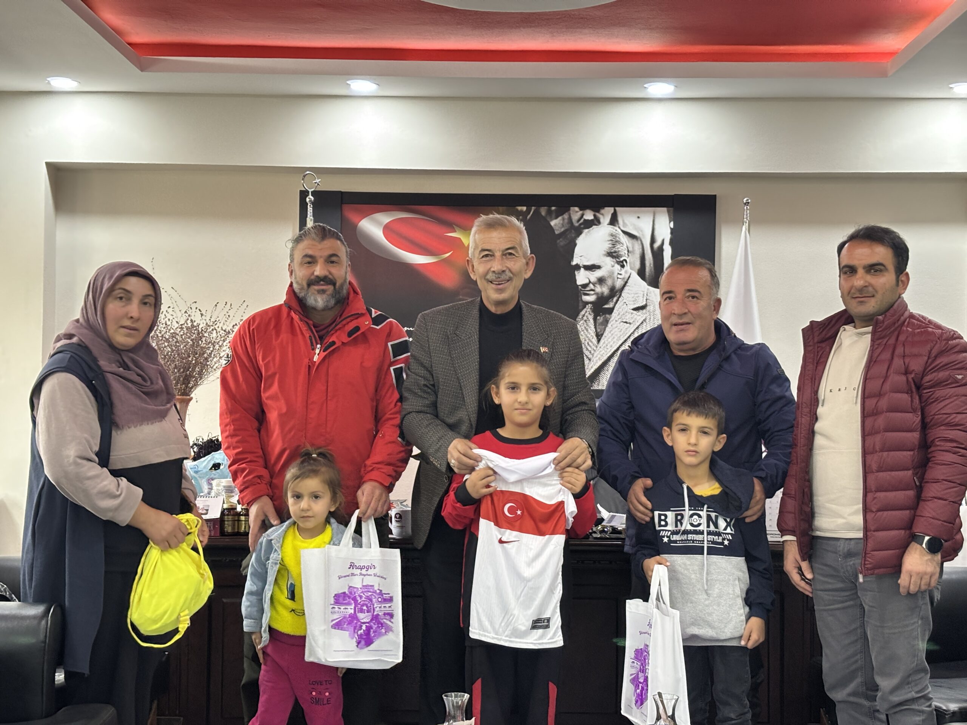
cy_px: 362
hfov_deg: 36.8
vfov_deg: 28.0
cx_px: 484
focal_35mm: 52
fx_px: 1453
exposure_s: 1/33
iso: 250
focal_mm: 5.96
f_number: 1.6
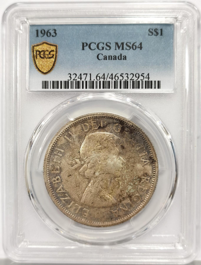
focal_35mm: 54
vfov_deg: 35.4
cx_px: 100
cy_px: 132
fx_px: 415
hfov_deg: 27.2
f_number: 16
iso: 125
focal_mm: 5.56
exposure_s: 1/100
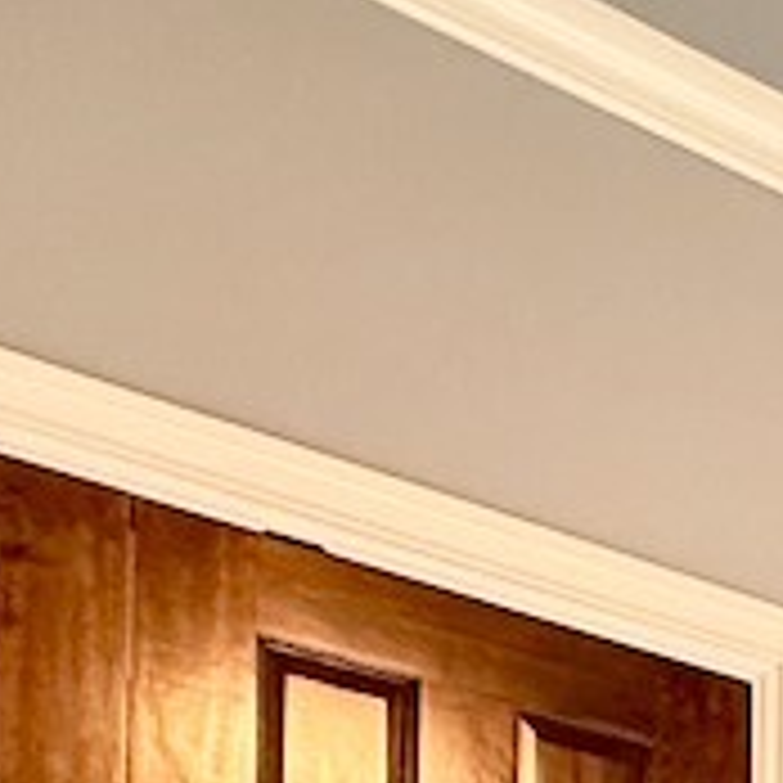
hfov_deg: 13.0
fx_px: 2329
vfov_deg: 15.5
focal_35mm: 91
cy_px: 1544
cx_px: 2016
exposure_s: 1/60
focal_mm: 2.22
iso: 250
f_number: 2.2
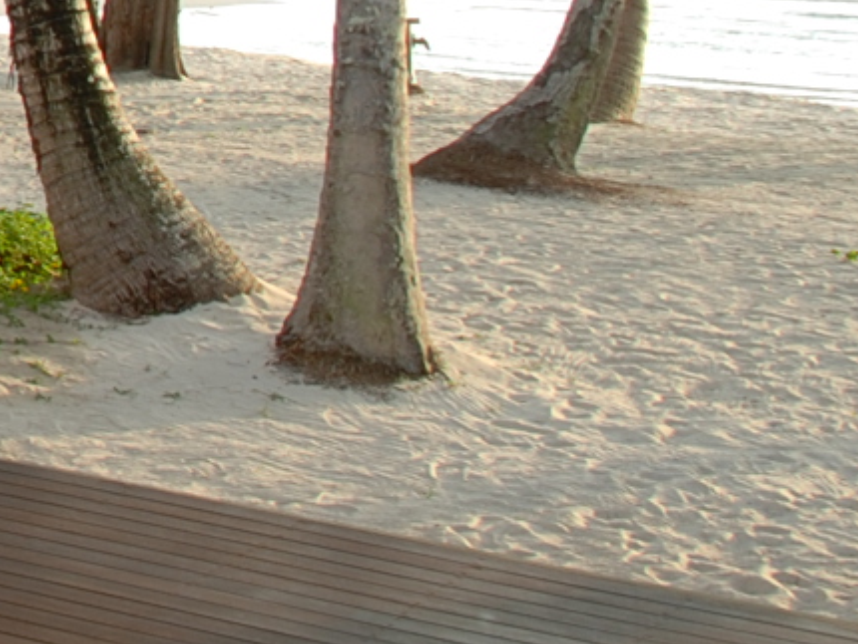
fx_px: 2579
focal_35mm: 104
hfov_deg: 15.4
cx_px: -824
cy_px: -373
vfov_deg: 13.3
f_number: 11
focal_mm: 16
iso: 100
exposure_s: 1/15
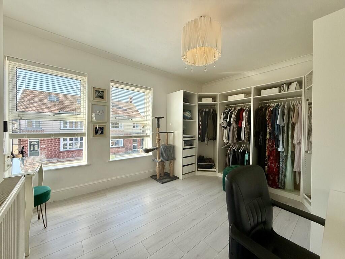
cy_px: 130
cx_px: 172
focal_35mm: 14
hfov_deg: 102.1
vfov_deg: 85.7
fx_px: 140
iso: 64
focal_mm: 2.22
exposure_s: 1/189
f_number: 2.2
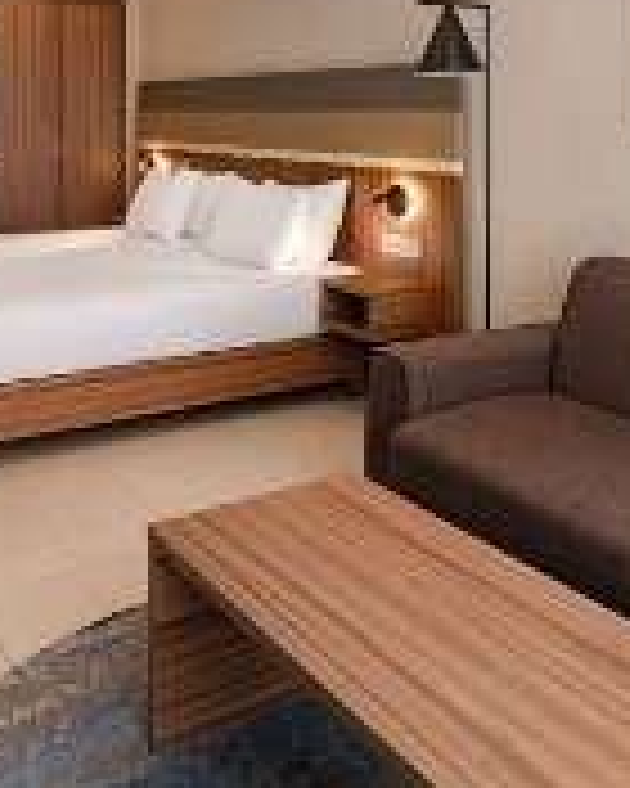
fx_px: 839
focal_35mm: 36
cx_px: 256
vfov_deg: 48.7
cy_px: 218
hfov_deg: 41.0
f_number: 8
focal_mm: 14
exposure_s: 1/13
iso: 100
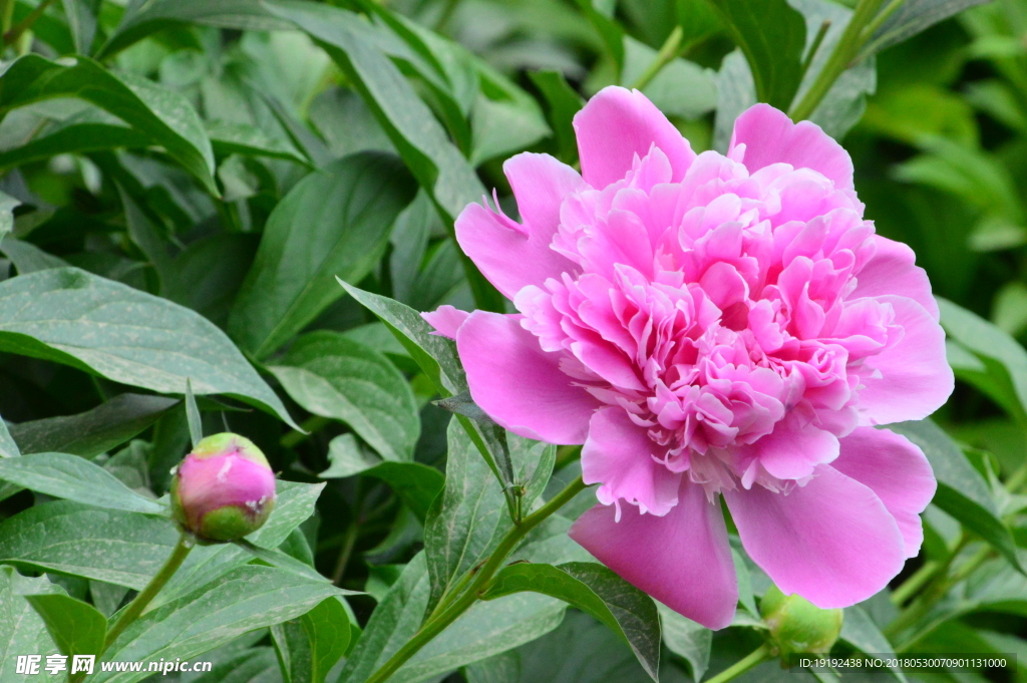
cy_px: 342
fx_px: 10261
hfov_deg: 5.7
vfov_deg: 3.8
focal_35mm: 360
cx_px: 514
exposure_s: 1/250
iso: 2500
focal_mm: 240
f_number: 20
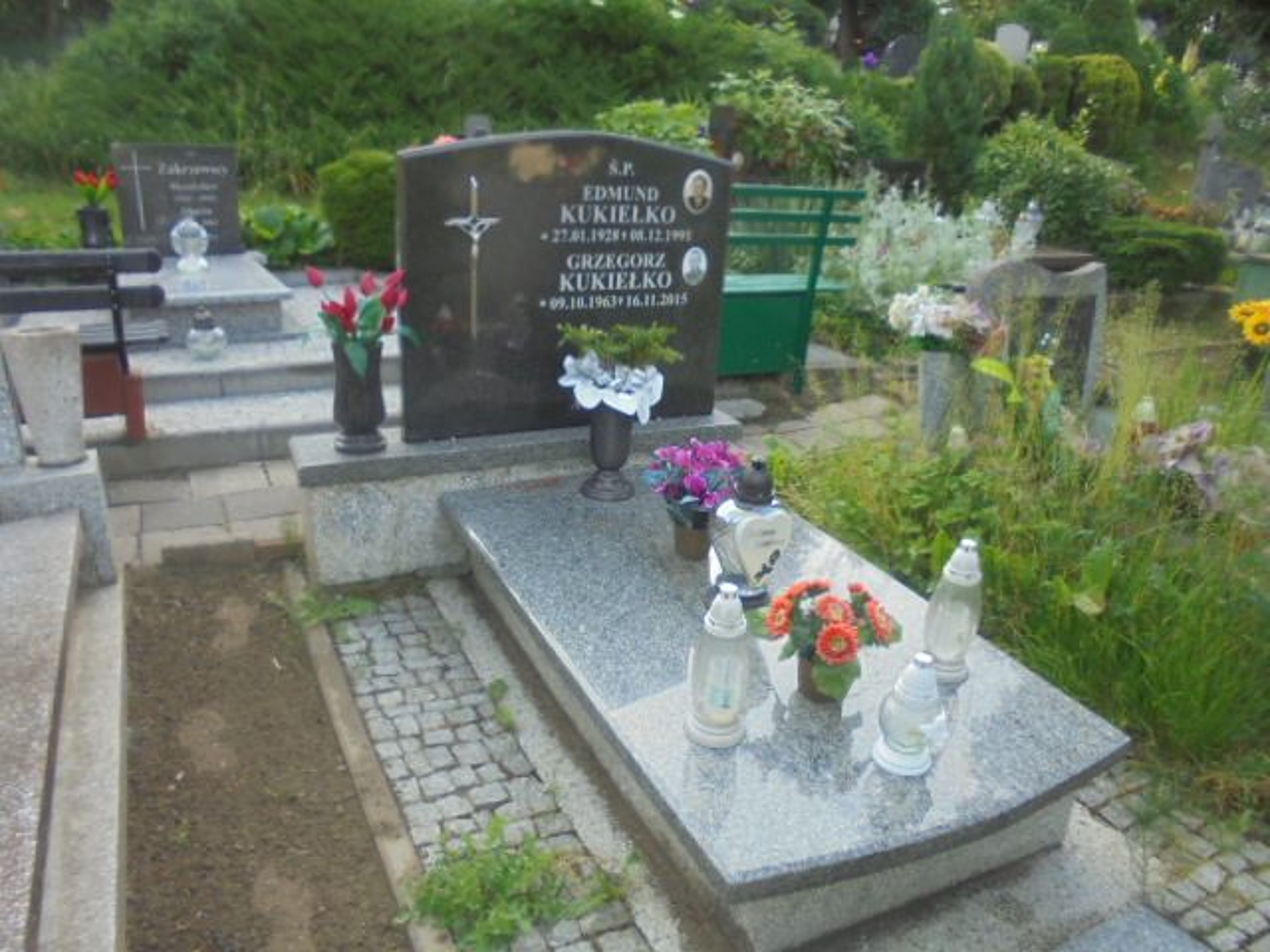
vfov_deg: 53.1
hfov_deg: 67.3
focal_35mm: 26
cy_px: 476
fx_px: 954
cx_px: 635
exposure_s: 1/125
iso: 100
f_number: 3.5
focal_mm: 4.6
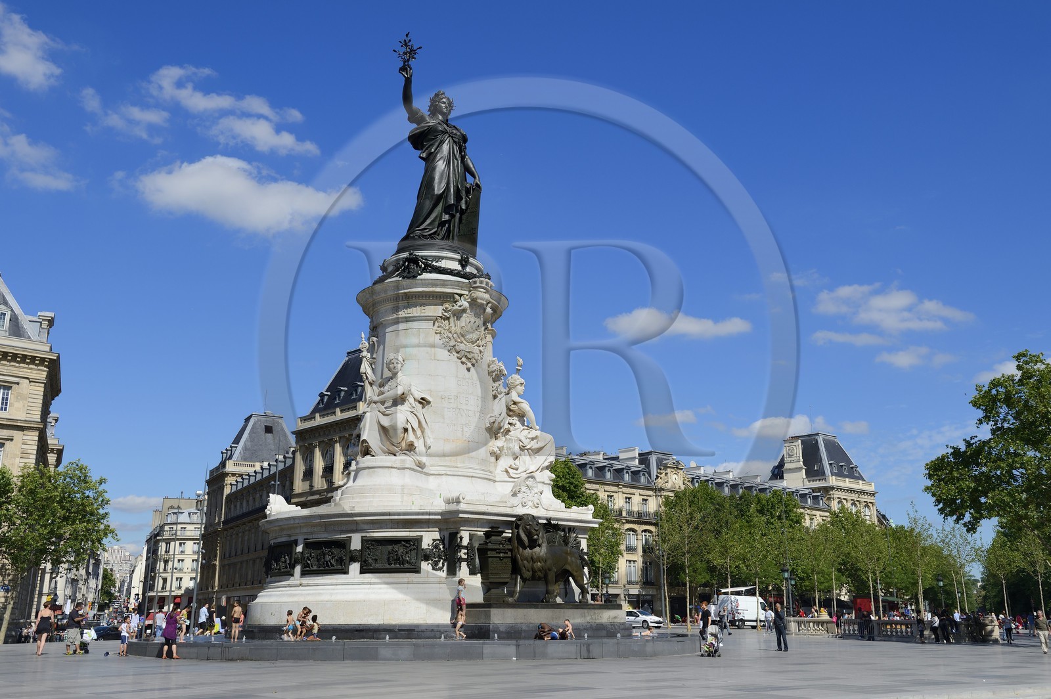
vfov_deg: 37.8
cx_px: 526
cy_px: 350
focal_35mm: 35
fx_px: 1021
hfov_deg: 54.5
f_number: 7.1
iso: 100
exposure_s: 1/500
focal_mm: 35
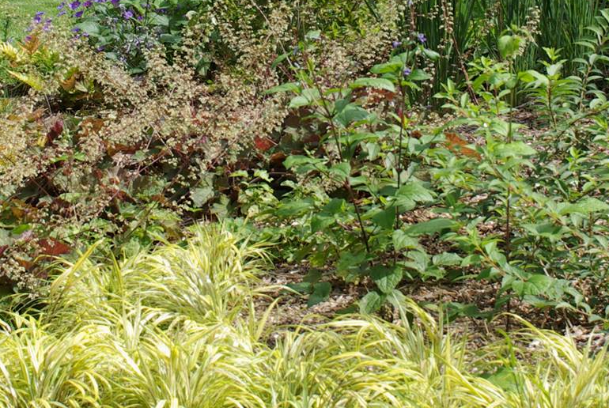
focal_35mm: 109
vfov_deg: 12.6
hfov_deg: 18.6
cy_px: 98
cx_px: 152
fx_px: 1847
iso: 100
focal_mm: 35
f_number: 6.7
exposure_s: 1/180
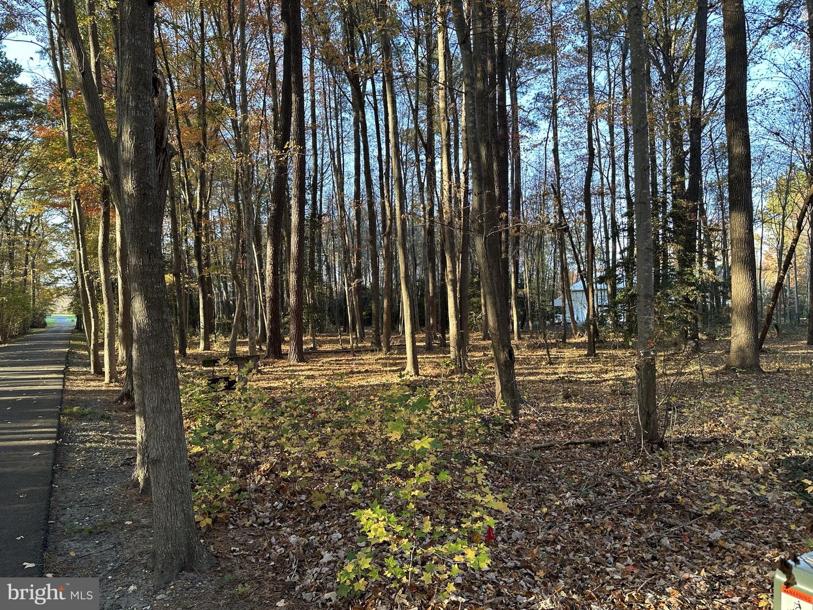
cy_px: 305
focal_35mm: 24
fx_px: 564
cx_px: 406
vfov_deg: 56.8
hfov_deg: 71.6
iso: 64
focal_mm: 6.86
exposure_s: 1/174
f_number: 1.78
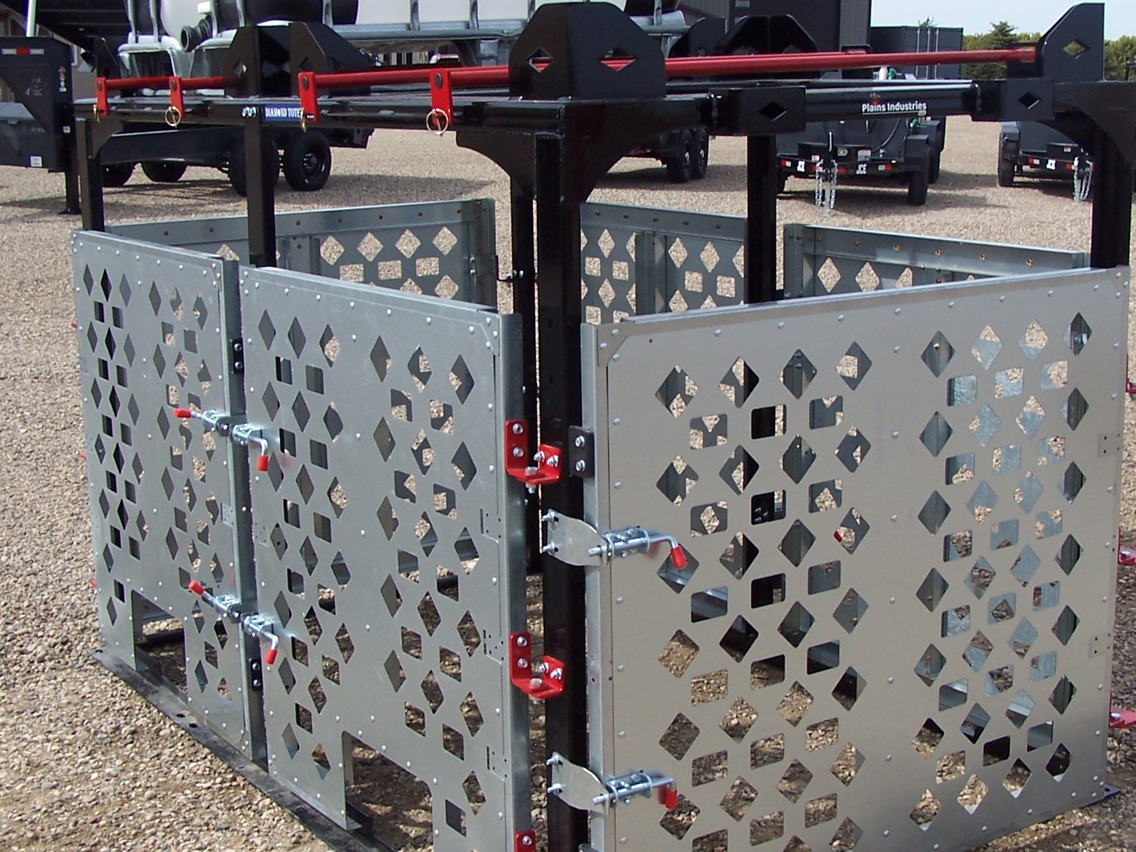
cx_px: 630
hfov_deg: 36.1
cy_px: 455
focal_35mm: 53
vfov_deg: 27.5
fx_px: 1739
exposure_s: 1/750
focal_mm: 6.3
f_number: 4
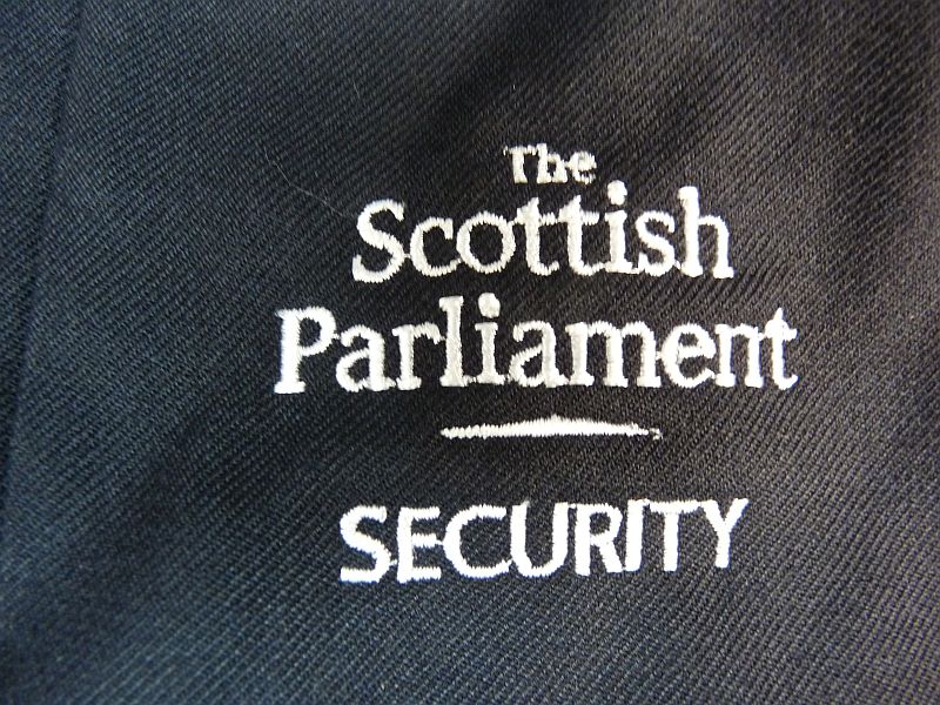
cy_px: 352
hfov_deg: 65.3
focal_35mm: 27
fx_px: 733
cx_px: 470
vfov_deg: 51.4
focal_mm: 4.8
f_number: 2.8
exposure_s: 1/15
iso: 400
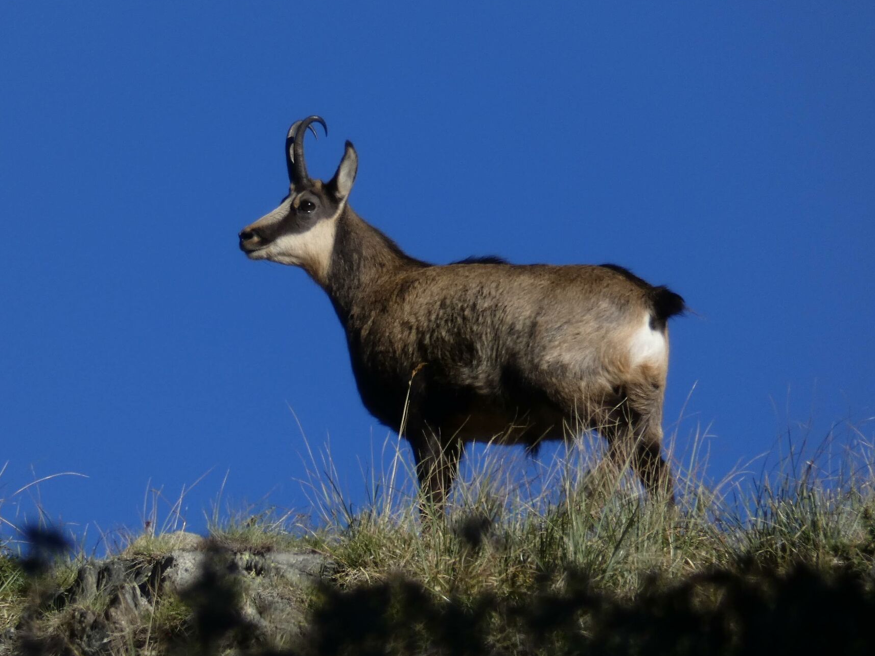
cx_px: 327
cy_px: 306
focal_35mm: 1657
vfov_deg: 0.9
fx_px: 41885
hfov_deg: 1.2
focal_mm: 211.8
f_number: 5.8
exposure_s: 1/500
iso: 80
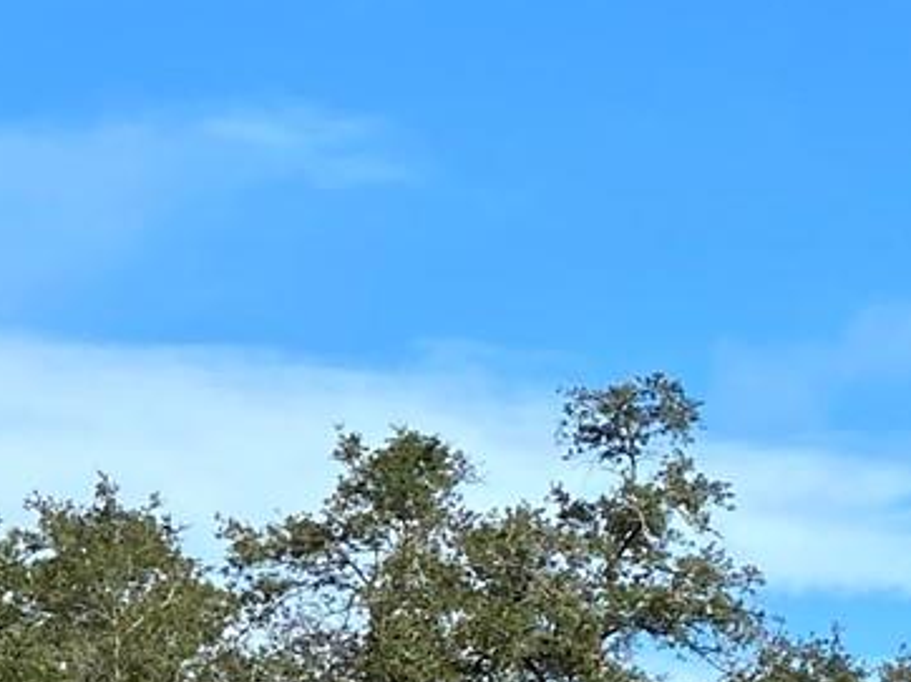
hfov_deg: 15.3
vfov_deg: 12.7
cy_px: 652
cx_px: -622
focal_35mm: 115
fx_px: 3024
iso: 32
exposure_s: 1/3846
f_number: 1.8
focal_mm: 4.25
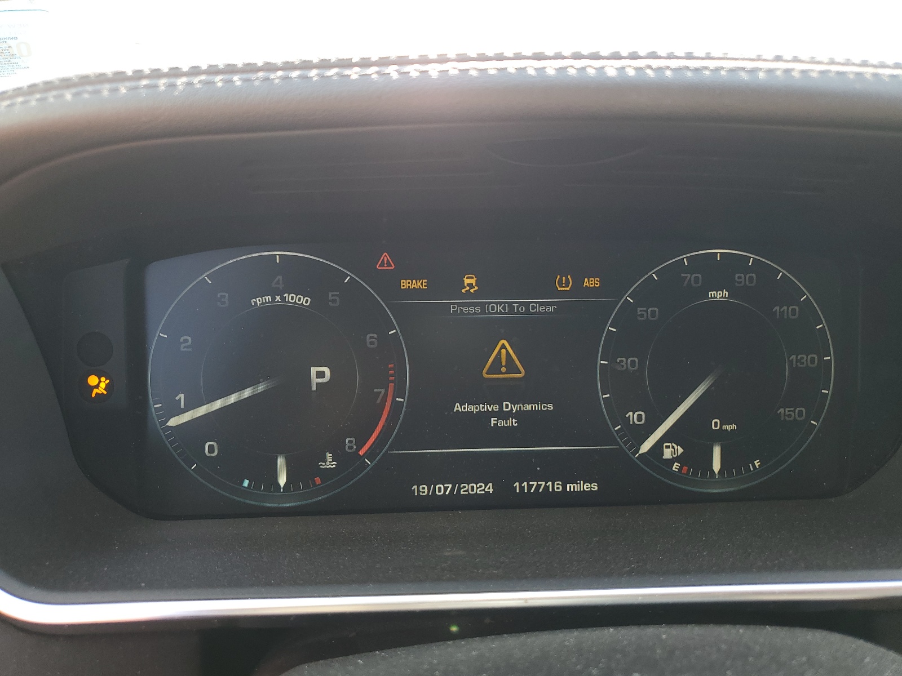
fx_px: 677
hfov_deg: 67.3
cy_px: 338
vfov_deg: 53.1
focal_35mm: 26
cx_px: 451
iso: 50
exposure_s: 1/133
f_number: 1.5
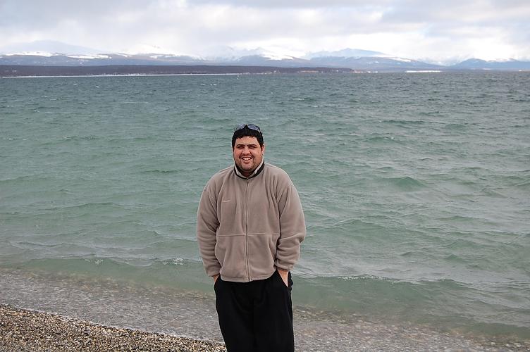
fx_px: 838
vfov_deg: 23.7
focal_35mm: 57
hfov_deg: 35.1
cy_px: 176
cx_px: 265
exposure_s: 1/200
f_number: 7.1
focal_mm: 38
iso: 200
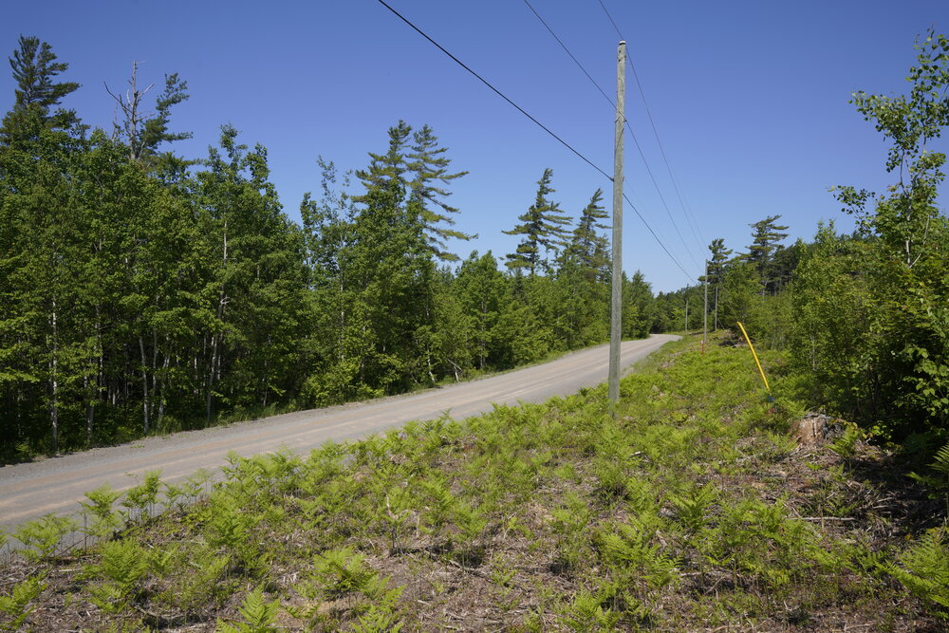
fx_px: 633
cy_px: 316
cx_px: 474
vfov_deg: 53.1
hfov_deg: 73.7
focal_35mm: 24
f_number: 10
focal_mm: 24
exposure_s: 1/200
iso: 100
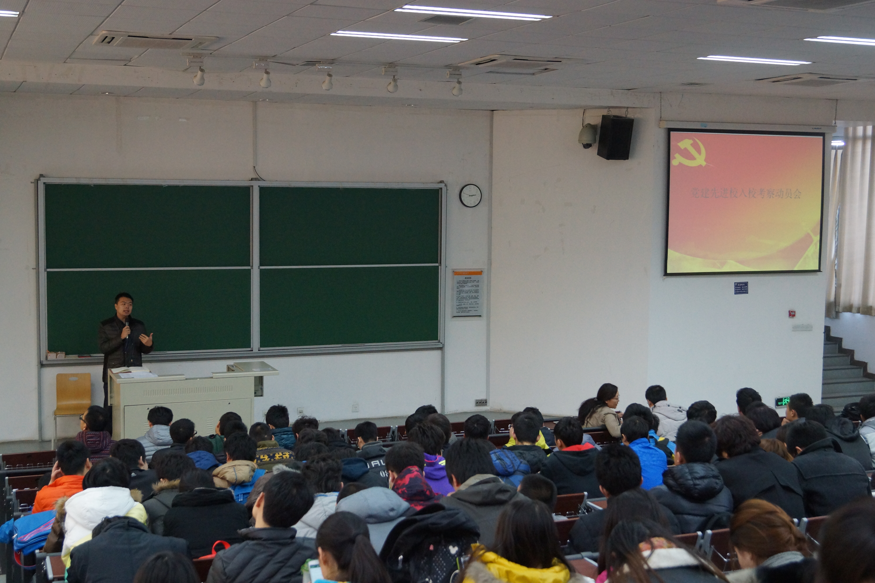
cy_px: 292
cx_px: 438
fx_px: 1094
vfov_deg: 29.9
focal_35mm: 45
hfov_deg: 43.6
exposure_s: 1/60
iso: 1600
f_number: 4.5
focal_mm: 30
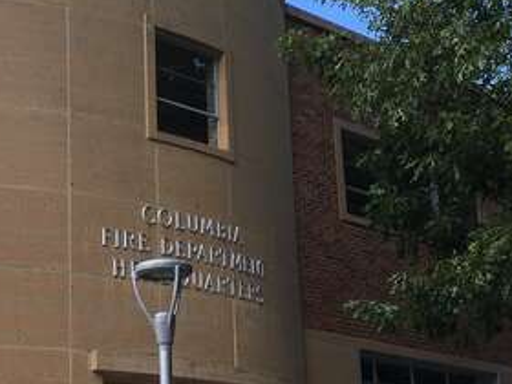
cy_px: 263
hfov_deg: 22.6
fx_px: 1228
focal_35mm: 83
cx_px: 0
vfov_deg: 17.7
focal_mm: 4.15
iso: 25
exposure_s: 1/195
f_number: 2.2
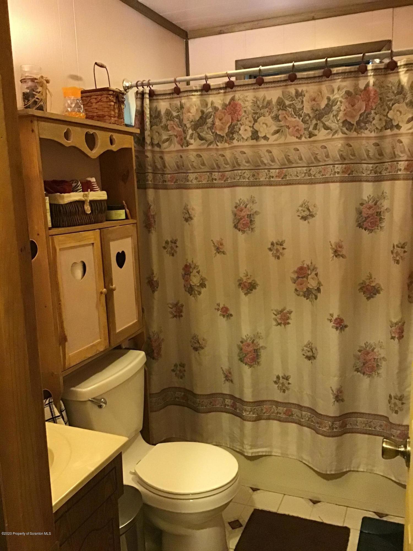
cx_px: 206
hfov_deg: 45.4
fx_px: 493
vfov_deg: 58.4
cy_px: 276
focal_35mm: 31
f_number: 2.4
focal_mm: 3.3
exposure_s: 1/15
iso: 320
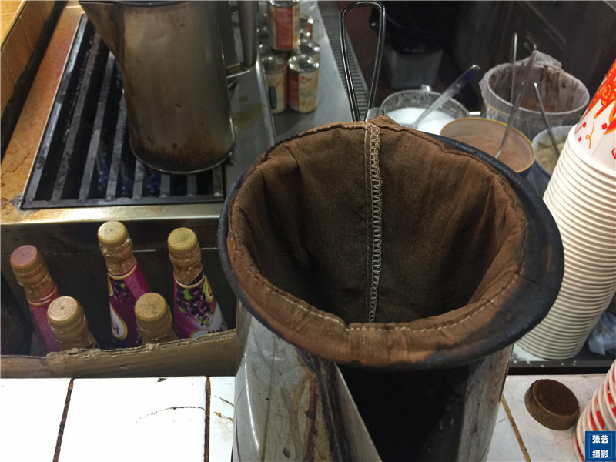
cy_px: 231
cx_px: 308
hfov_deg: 61.7
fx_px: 516
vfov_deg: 48.2
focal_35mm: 29
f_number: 2.2
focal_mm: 4.15
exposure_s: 1/17
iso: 64
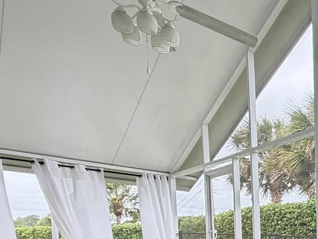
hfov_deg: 30.7
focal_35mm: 41
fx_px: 377
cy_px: 279
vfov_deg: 30.5
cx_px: 450
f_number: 2.2
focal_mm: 2.22
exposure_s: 1/121
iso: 160
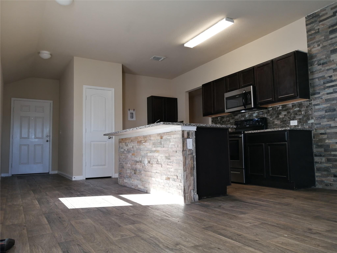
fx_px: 263
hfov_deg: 65.3
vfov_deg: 51.4
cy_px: 126
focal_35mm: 27
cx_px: 168
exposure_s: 1/33.3
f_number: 1.8
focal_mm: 3.62
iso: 64
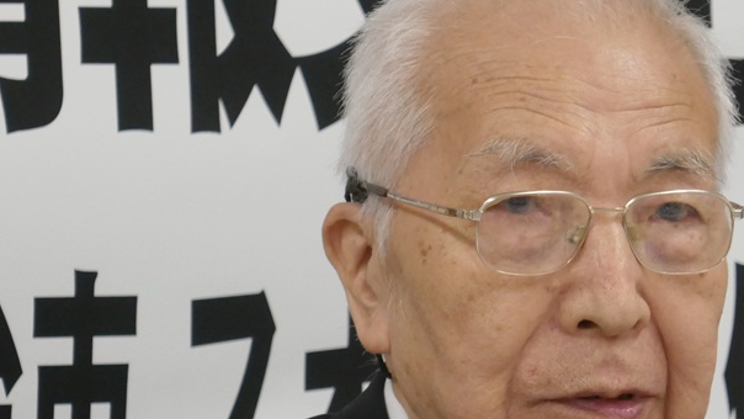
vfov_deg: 4.2
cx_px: 520
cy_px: 274
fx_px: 5643
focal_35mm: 286
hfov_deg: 7.5
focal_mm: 60.3
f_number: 5.9
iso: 1600
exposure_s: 1/80
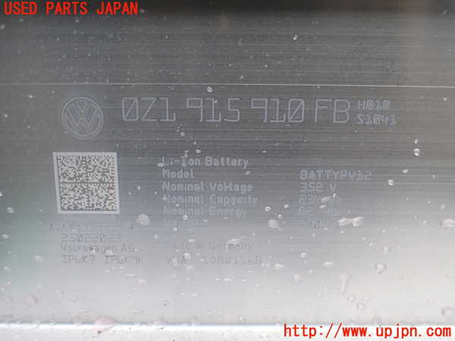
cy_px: 170
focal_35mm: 30
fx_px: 394
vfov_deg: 46.8
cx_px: 228
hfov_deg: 60.0
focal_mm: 5.4
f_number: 2.3
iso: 100
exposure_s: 1/160
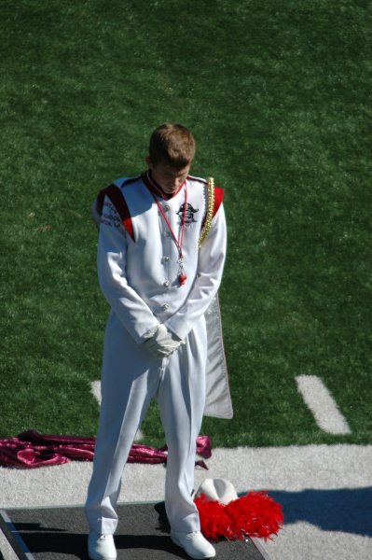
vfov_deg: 3.4
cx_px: 186
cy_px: 280
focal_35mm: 600
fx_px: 9315
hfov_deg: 2.3
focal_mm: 400
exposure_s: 1/1250
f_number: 5.6
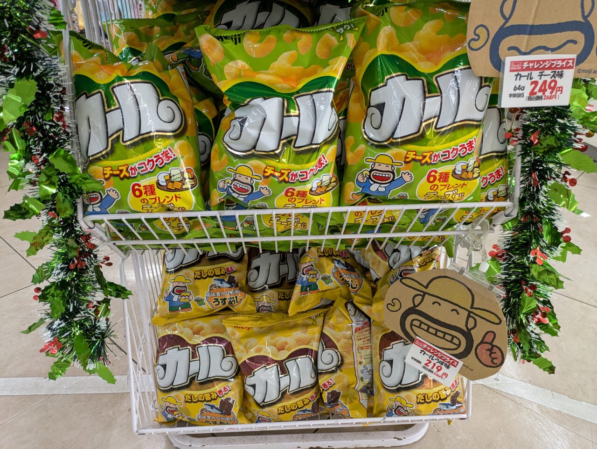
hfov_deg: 69.4
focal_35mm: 25
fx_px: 431
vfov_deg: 54.9
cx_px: 298
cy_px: 224
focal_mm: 5.43
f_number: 1.89
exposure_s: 1/100
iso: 161
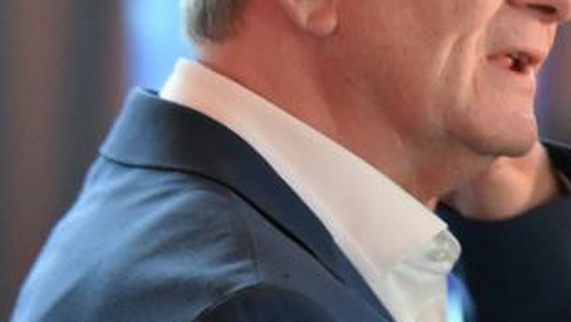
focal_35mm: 564
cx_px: 1021
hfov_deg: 3.8
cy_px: 521
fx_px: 8545
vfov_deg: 2.2
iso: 3200
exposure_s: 1/30
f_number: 3.5
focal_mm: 105
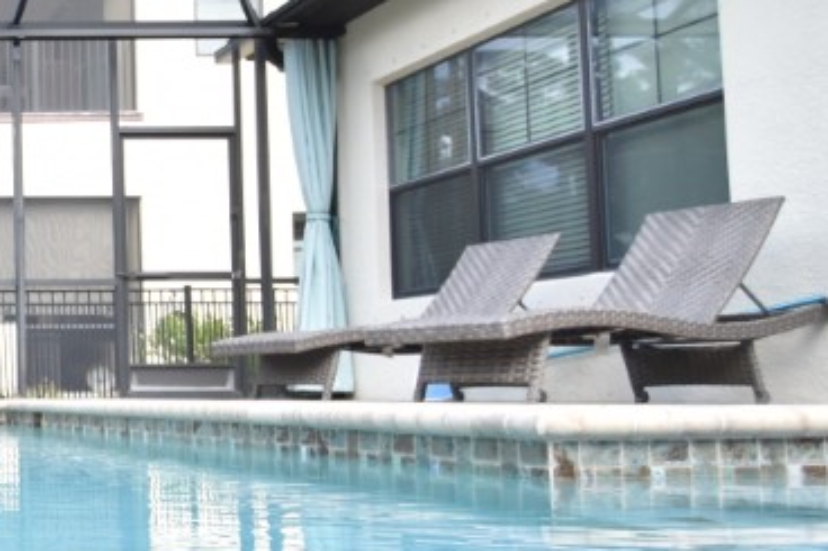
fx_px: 1080
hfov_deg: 31.5
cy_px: 322
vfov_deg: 28.6
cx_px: -268
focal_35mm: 47
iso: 800
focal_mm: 10
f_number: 3.5
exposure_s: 1/500
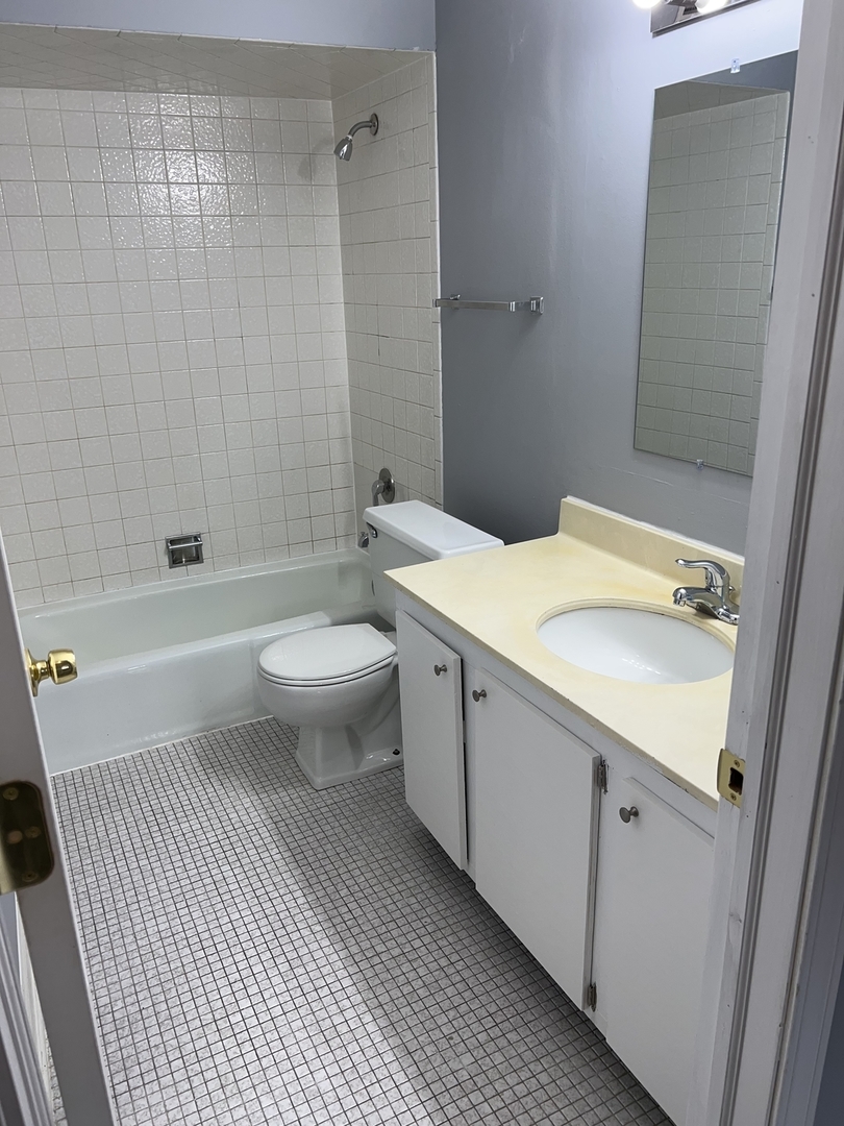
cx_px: 422
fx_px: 845
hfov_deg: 53.1
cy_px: 563
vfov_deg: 67.3
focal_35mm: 26
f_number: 1.5
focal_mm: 5.7
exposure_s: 1/120
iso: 50
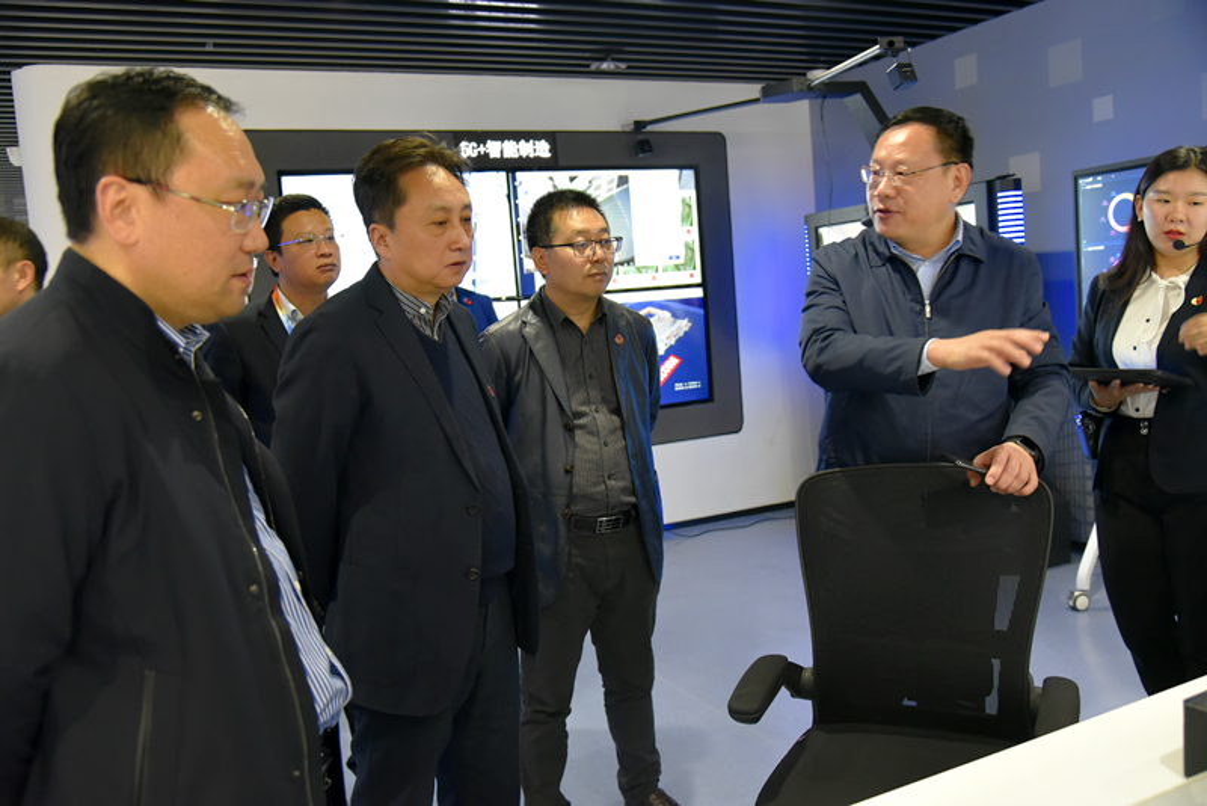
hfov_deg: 60.3
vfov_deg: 42.4
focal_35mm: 31
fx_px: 1040
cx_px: 604
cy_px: 403
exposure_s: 1/60
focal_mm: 31
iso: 3200
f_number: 4
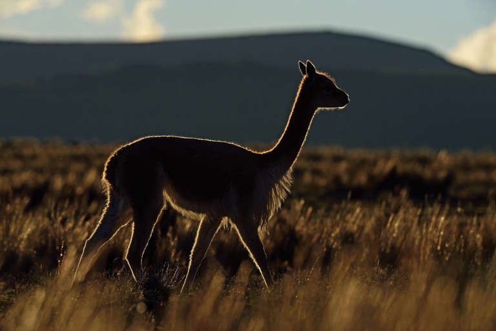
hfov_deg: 4.9
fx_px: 5790
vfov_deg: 3.3
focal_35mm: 420
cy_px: 166
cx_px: 248
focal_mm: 420
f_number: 8
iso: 400
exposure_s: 1/4000
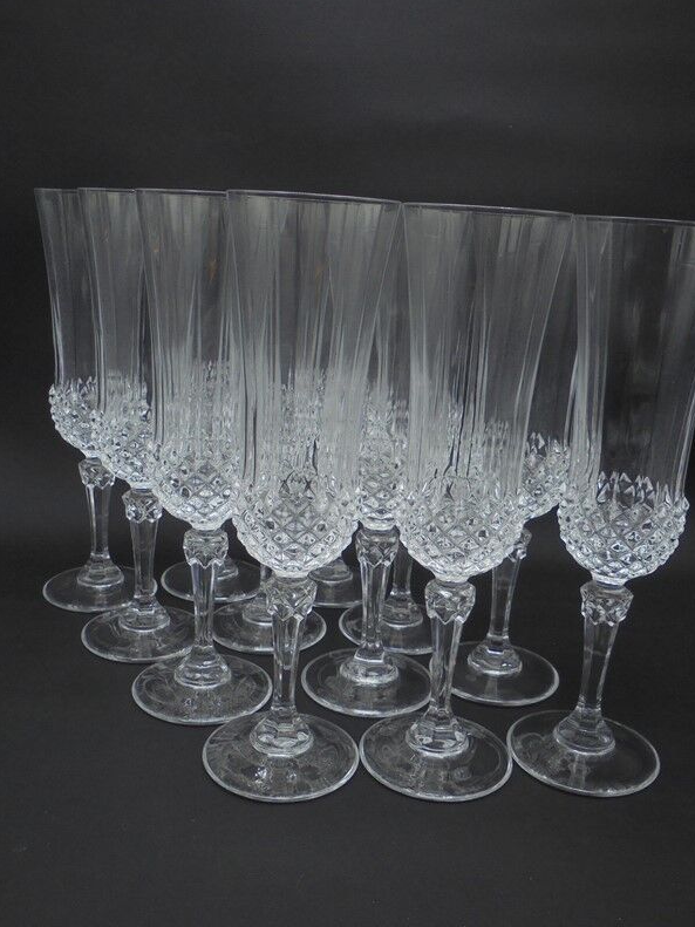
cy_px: 461
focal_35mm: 33
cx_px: 355
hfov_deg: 42.9
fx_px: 884
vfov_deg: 55.4
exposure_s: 1/50
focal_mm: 5.3
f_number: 3.7
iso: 100
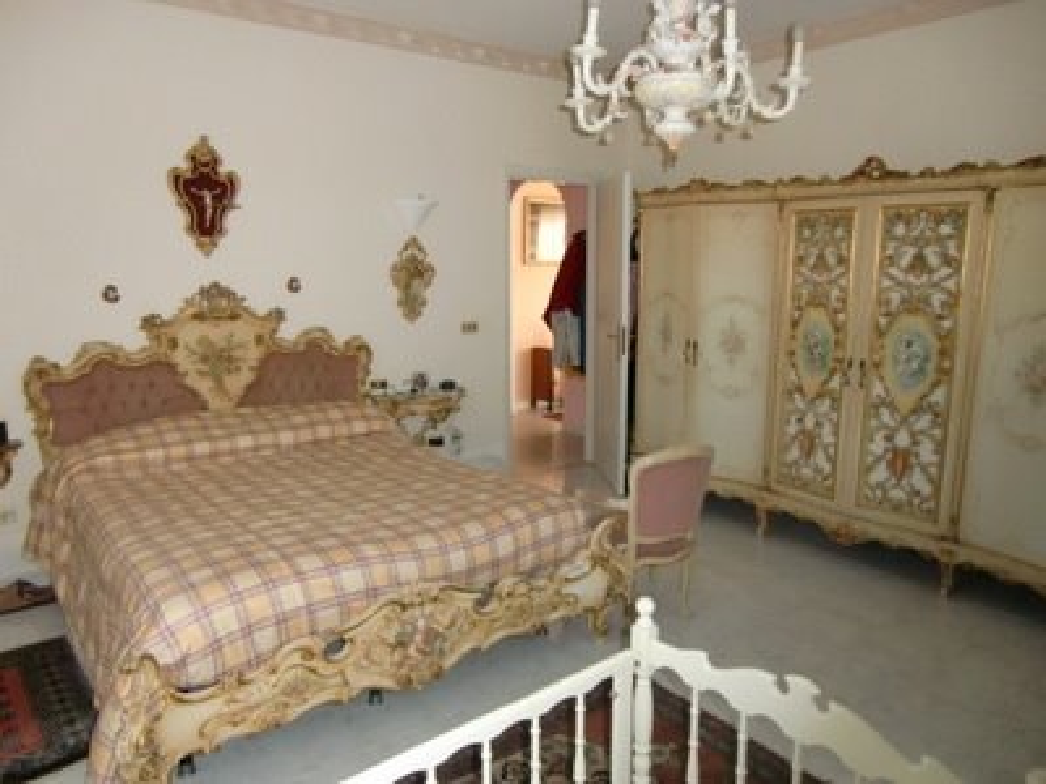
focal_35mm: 24
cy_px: 392
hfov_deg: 71.6
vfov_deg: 56.8
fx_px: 725
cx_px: 523
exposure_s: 1/60
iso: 400
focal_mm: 4.3
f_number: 3.2
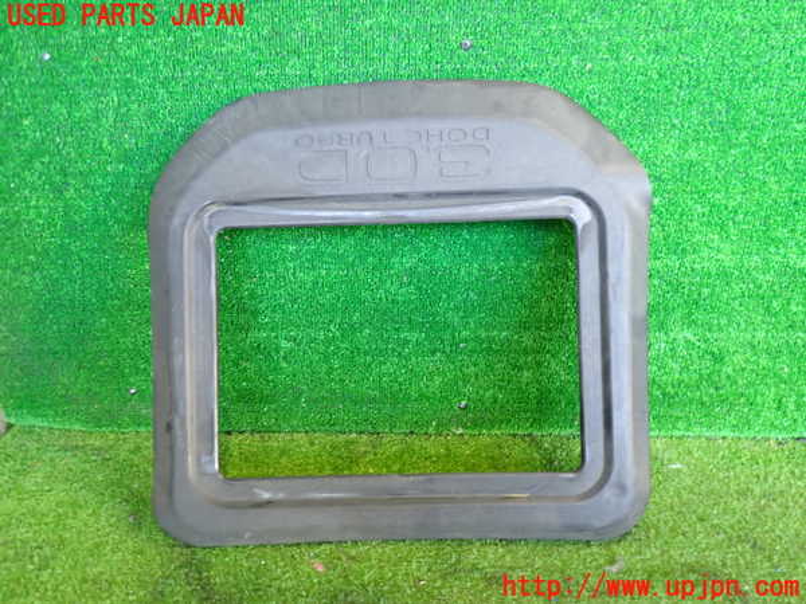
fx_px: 699
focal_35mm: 30
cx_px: 403
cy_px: 302
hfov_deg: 60.0
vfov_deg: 46.8
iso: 250
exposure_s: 1/30
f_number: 2.3
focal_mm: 5.4
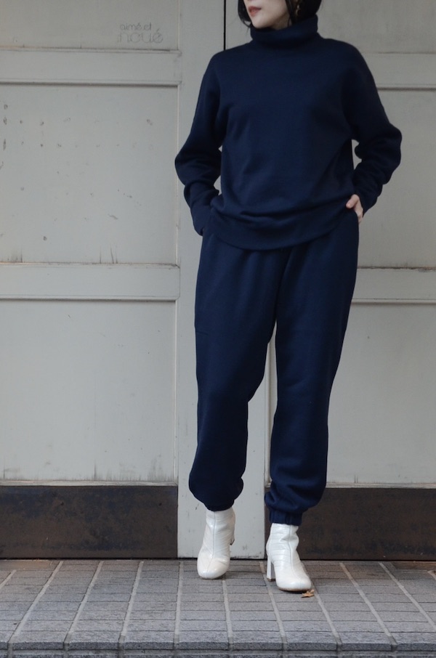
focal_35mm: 48
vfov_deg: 41.2
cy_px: 329
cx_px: 218
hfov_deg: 28.0
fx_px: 876
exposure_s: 1/125
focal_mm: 32
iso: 1250
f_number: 5.6
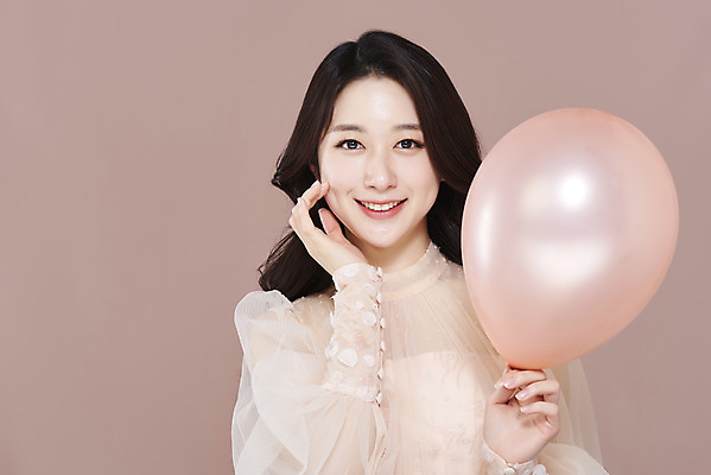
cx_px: 356
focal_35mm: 105
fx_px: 2075
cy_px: 238
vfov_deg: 13.1
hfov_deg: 19.4
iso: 64
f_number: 11
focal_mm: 105
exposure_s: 1/125
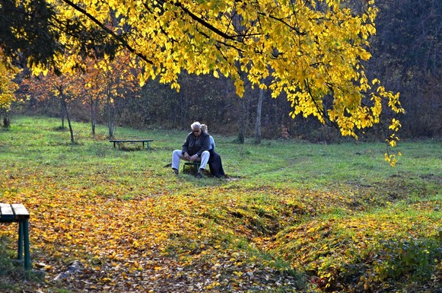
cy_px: 136
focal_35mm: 114
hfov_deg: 18.0
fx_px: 1393
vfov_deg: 12.0
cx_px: 197
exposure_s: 1/80
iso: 100
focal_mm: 55
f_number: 5.6
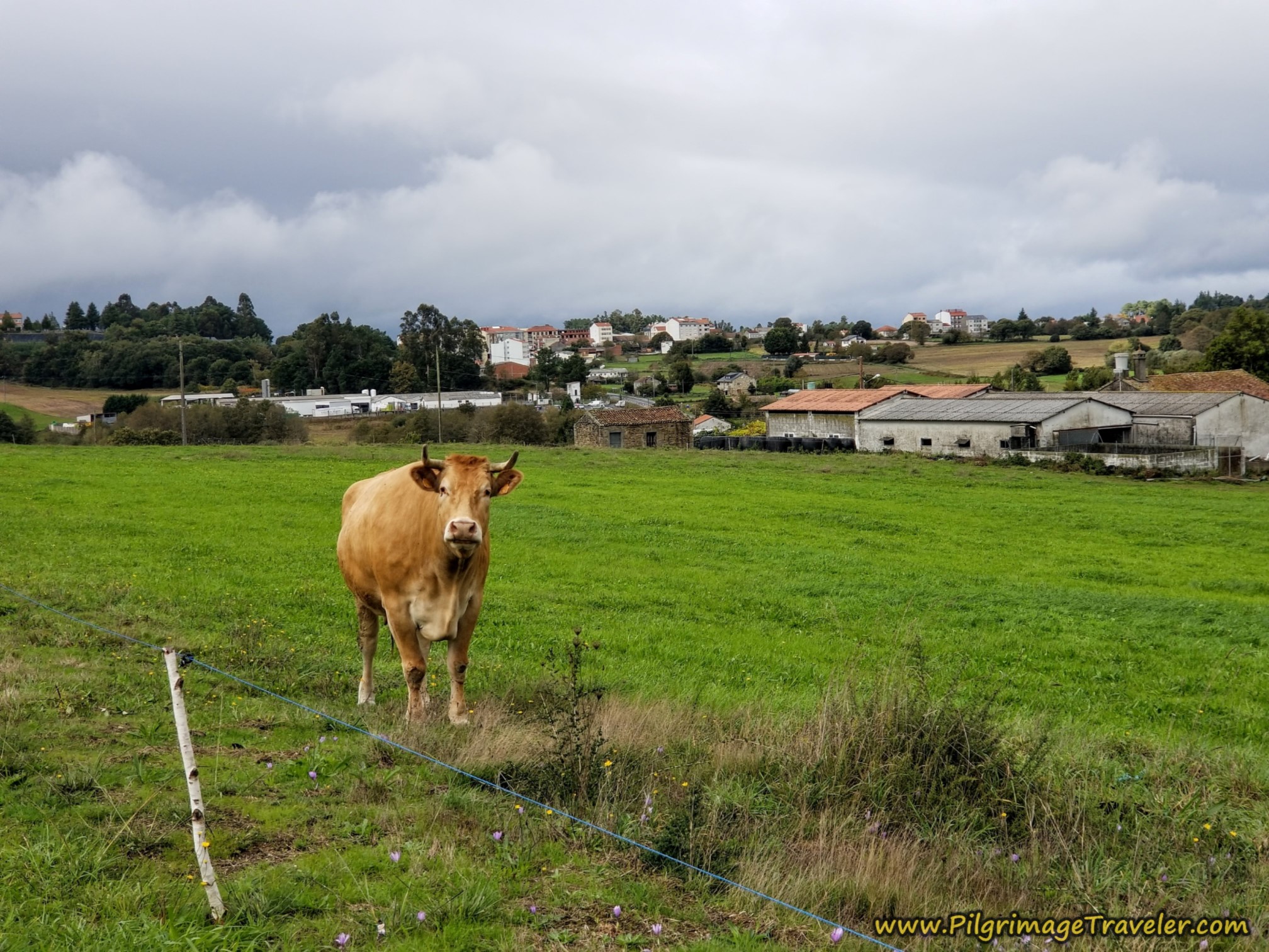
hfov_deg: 36.8
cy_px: 476
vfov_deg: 28.0
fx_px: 1906
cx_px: 634
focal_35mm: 52
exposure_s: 1/512
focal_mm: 6
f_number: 2.4
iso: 25
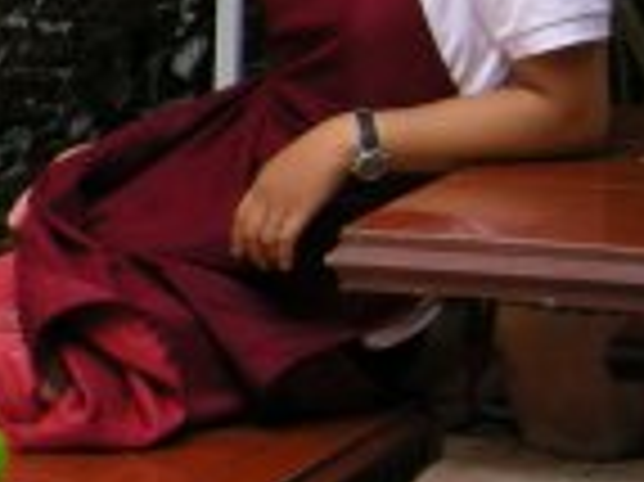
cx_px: -671
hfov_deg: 11.1
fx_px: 2993
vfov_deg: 9.2
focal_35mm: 161
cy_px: 315
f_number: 3
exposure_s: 1/63.2
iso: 64
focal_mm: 7.5
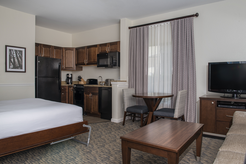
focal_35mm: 26
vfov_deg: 49.6
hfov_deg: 69.4
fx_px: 178
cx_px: 123
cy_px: 82
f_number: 9
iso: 200
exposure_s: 1/80
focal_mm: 26
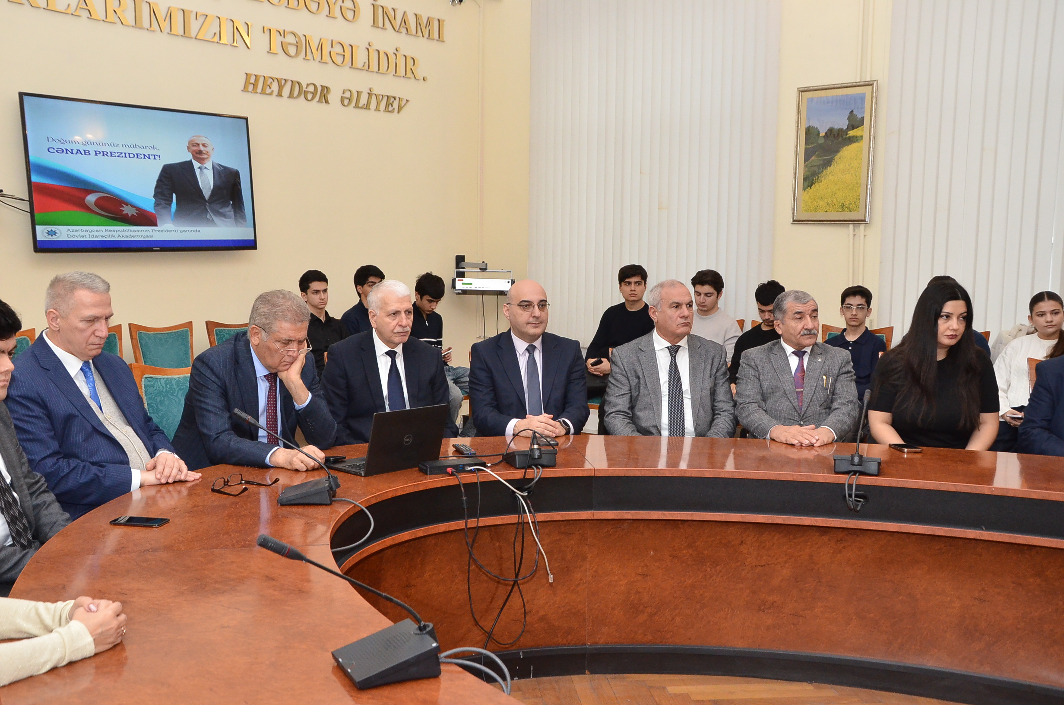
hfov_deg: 51.4
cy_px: 352
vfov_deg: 35.3
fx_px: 1106
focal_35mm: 38
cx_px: 532
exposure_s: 1/200
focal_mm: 25
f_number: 6.3
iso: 2200
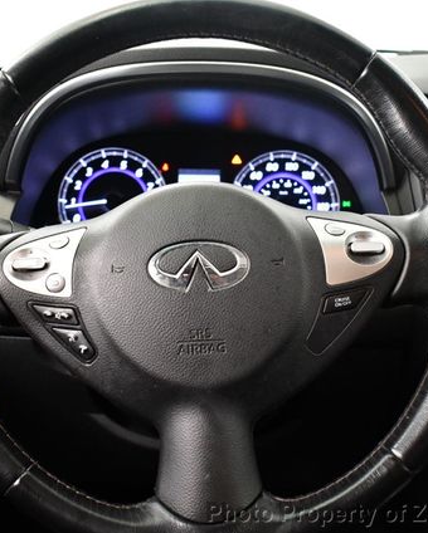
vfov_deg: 36.6
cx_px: 191
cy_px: 268
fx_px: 806
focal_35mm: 51
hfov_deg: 29.7
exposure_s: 1/80
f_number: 3.5
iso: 3200
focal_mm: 18
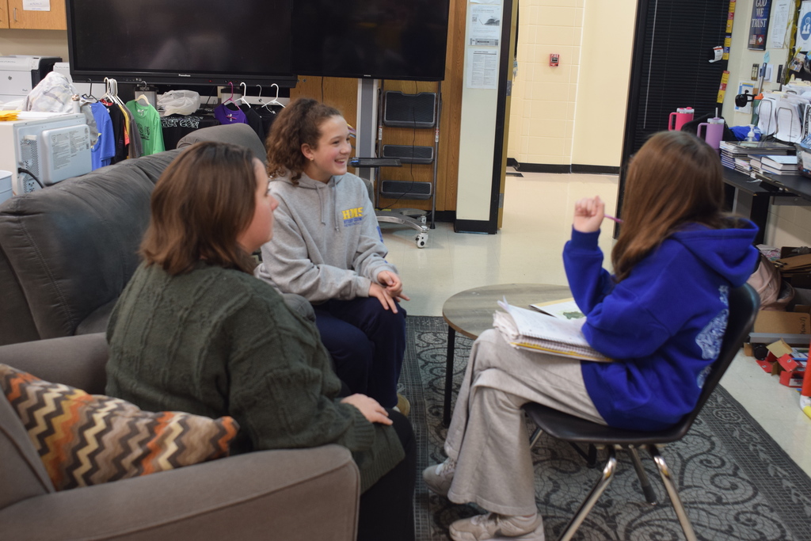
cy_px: 270
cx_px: 406
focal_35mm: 36
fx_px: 811
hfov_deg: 53.1
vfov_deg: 36.9
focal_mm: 24
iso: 800
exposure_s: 1/60
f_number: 3.2
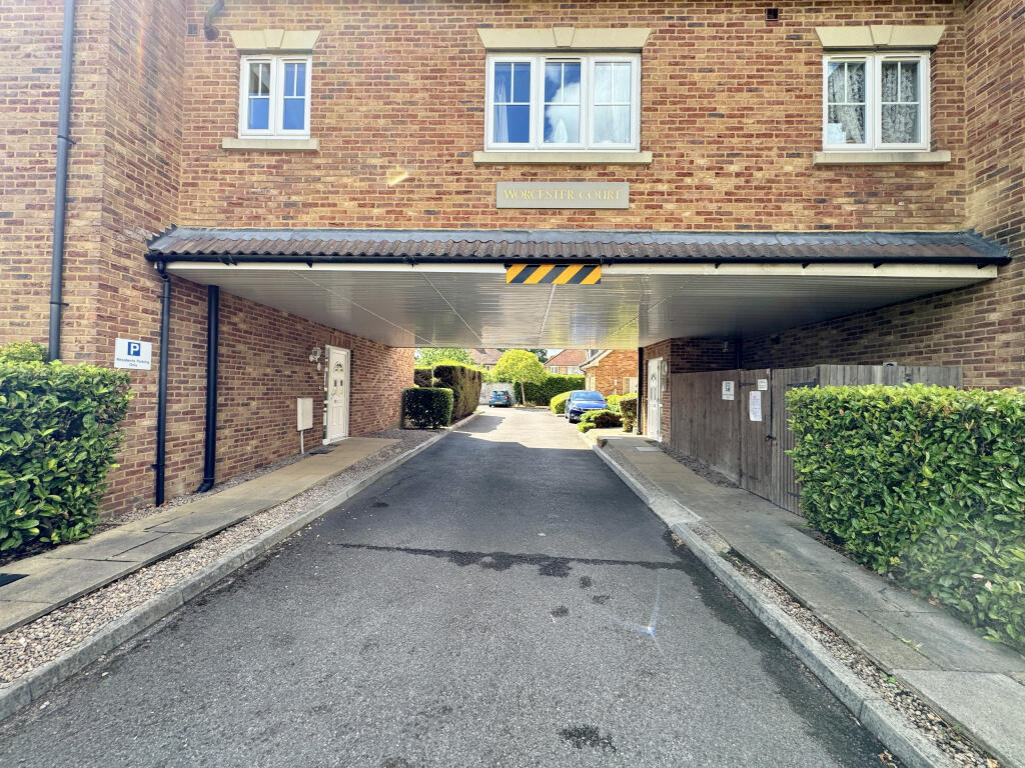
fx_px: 415
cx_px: 512
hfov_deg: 102.1
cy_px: 384
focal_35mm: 14
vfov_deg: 85.7
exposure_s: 1/329
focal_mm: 2.22
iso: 40
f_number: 2.2
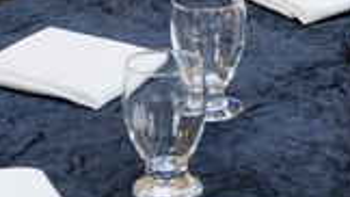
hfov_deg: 10.3
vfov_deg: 6.0
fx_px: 1874
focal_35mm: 202
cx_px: 508
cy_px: -71
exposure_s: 1/160
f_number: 4
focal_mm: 35
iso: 1600
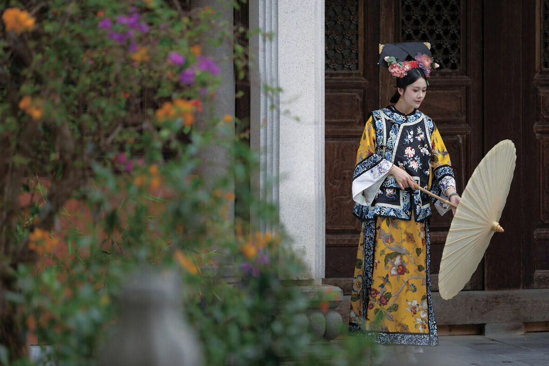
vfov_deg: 8.0
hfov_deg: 12.0
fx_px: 2608
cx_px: 274
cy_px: 183
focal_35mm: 171
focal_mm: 170
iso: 250
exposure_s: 1/400
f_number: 2.8
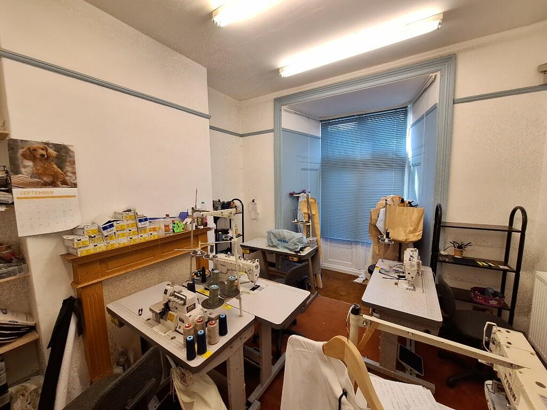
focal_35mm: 13
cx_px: 274
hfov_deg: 106.2
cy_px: 205
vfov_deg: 89.9
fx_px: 205
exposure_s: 1/50
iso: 125
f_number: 2.2
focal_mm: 1.74
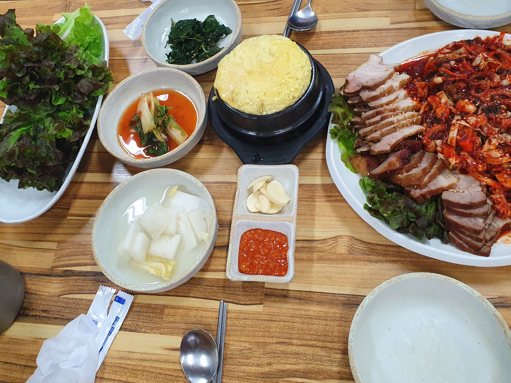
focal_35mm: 31
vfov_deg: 45.4
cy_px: 174
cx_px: 255
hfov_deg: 58.4
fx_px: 458
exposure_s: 1/120
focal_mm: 4.32
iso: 500
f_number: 2.4
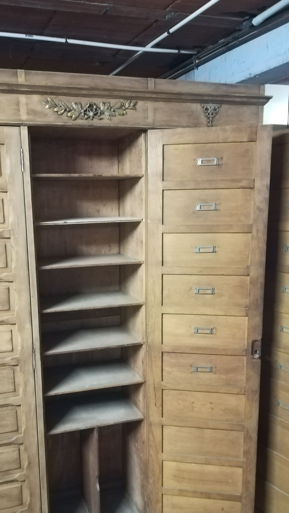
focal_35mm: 34
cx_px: 121
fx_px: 463
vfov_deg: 57.6
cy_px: 305
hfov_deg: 34.6
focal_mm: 3.83
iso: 1000
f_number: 2.2
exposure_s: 1/14.3
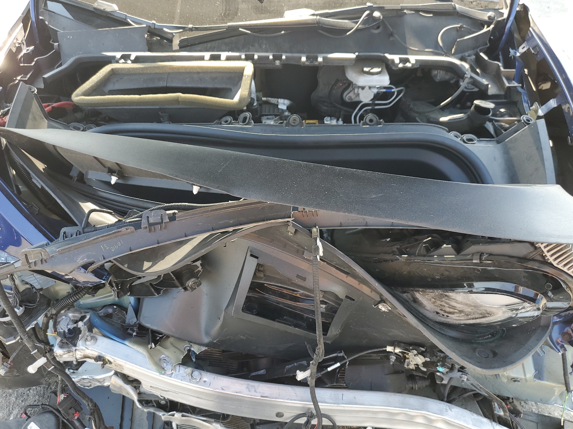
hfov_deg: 65.3
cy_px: 213
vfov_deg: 51.4
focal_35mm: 27
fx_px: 447
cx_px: 279
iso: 50
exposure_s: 1/185
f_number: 1.5
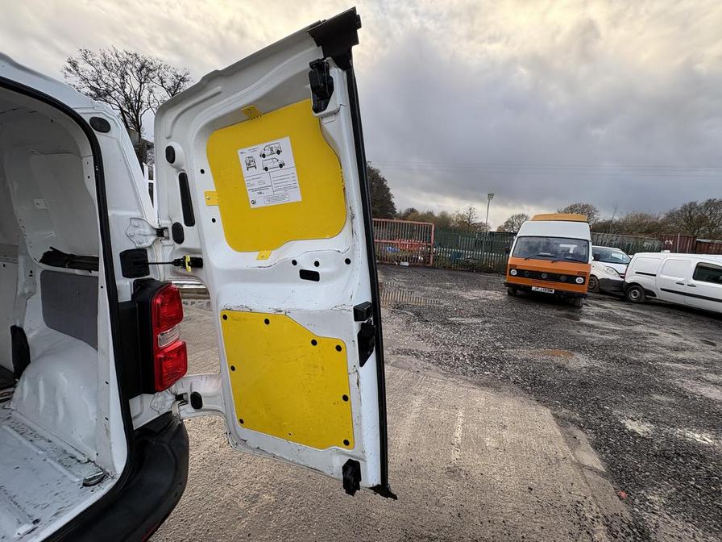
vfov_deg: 85.7
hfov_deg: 102.1
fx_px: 292
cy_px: 271
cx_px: 361
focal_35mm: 14
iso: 40
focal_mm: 2.22
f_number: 2.2
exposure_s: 1/233
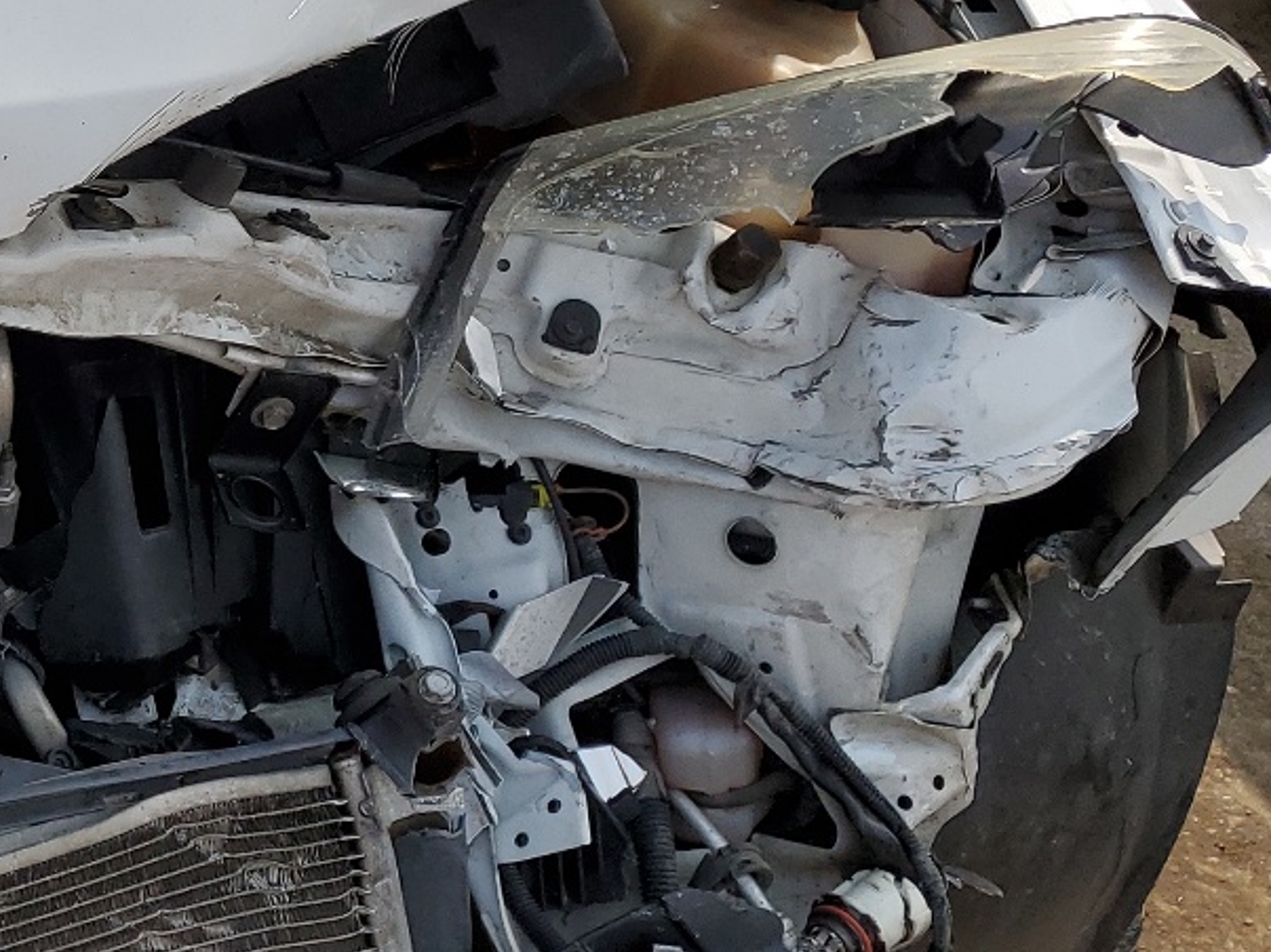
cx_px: -367
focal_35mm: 69
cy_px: 196
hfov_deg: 24.6
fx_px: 2533
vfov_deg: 21.1
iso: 50
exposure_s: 1/5000
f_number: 1.5
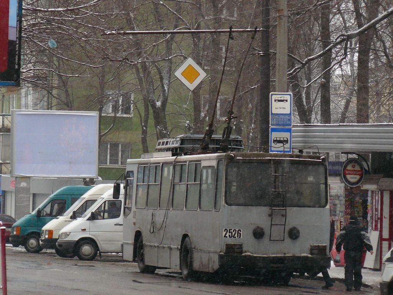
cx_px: 196
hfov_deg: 9.8
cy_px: 148
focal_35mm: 201
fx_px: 2282
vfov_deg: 7.4
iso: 200
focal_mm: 33.5
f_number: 3.3
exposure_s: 1/320
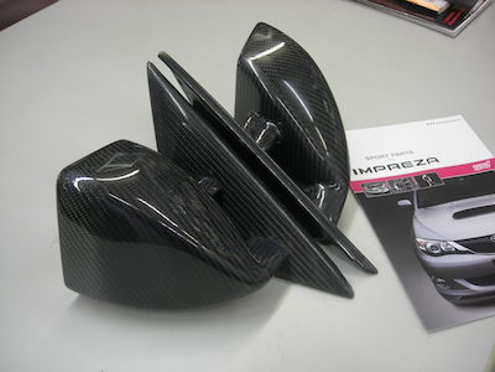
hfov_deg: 49.0
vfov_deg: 37.7
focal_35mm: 38
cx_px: 248
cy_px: 186
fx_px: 543
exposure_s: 1/13
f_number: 2.8
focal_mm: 7.8
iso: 64
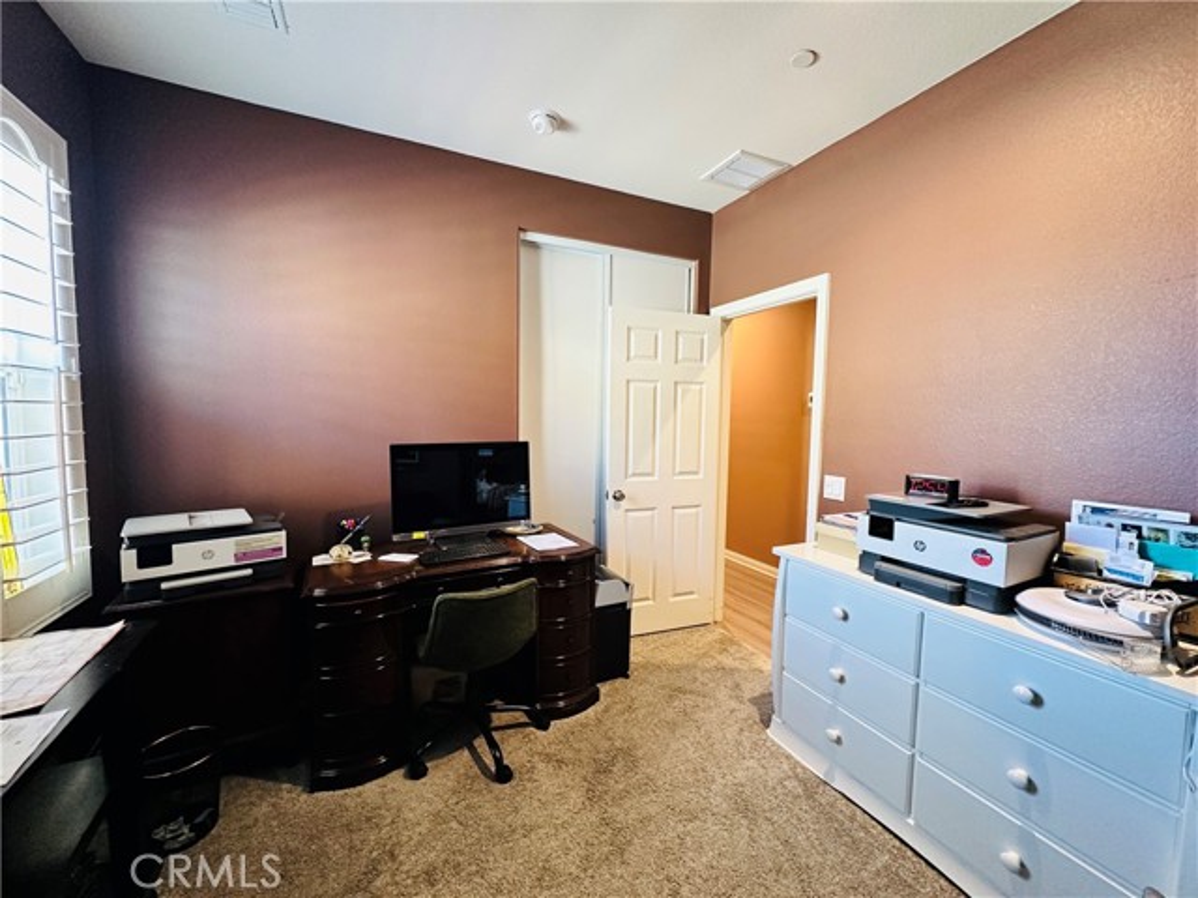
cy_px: 449
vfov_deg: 85.7
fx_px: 485
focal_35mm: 14
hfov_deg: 102.1
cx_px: 599
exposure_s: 1/60
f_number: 2.2
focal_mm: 2.22
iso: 320
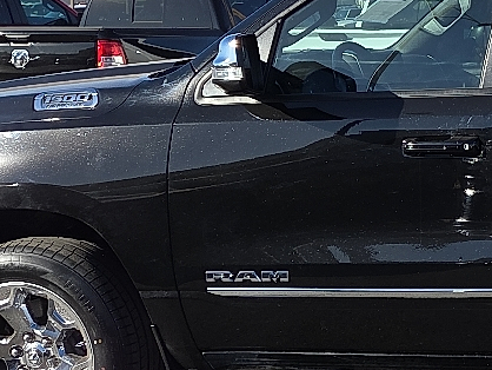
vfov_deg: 16.7
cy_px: 91
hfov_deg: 19.7
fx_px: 1251
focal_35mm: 88
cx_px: 706
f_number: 1.8
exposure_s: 1/5000
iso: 76
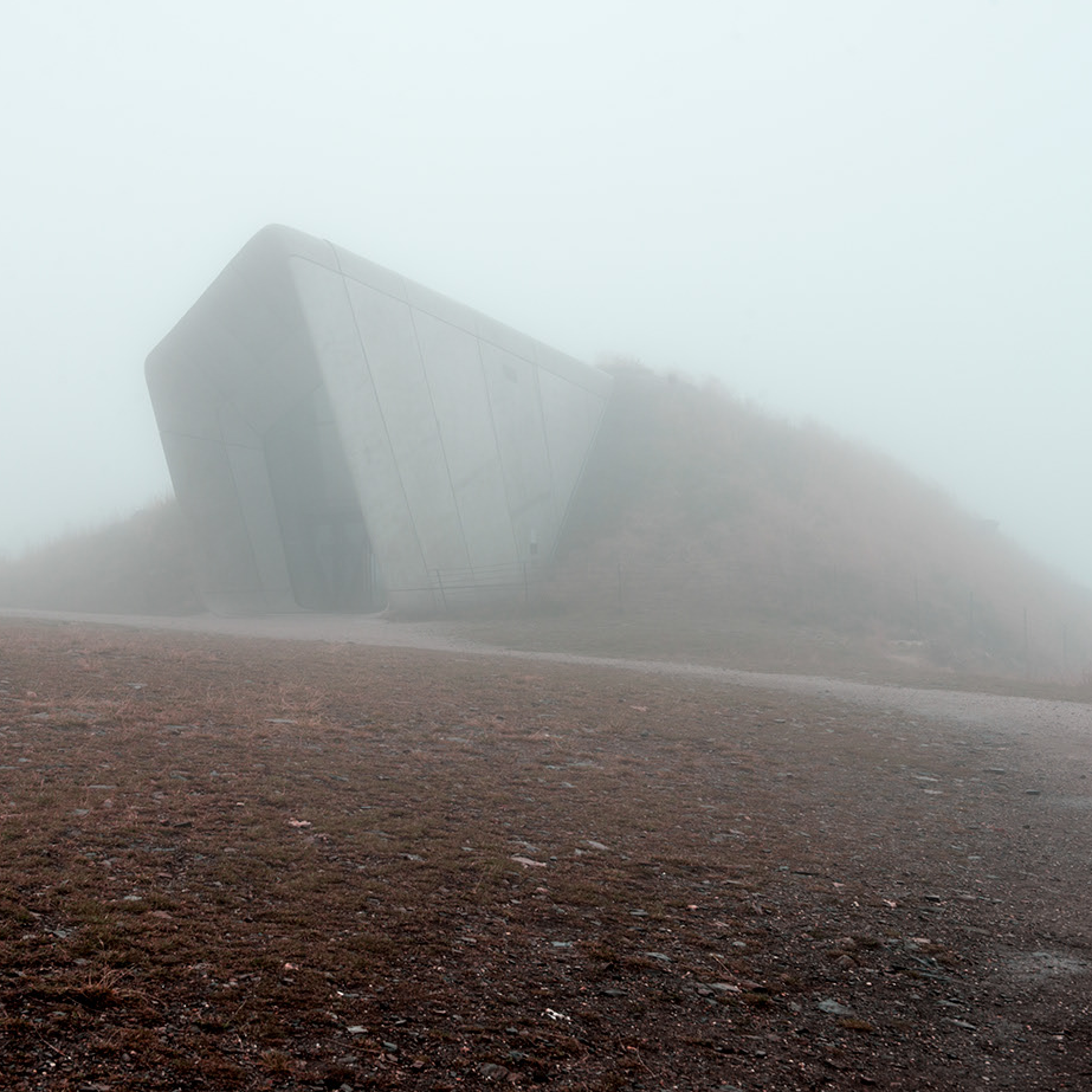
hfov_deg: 34.4
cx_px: 375
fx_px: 1749
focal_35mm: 49
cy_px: 548
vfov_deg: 34.7
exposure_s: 1/200
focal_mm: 38
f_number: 10
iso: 250
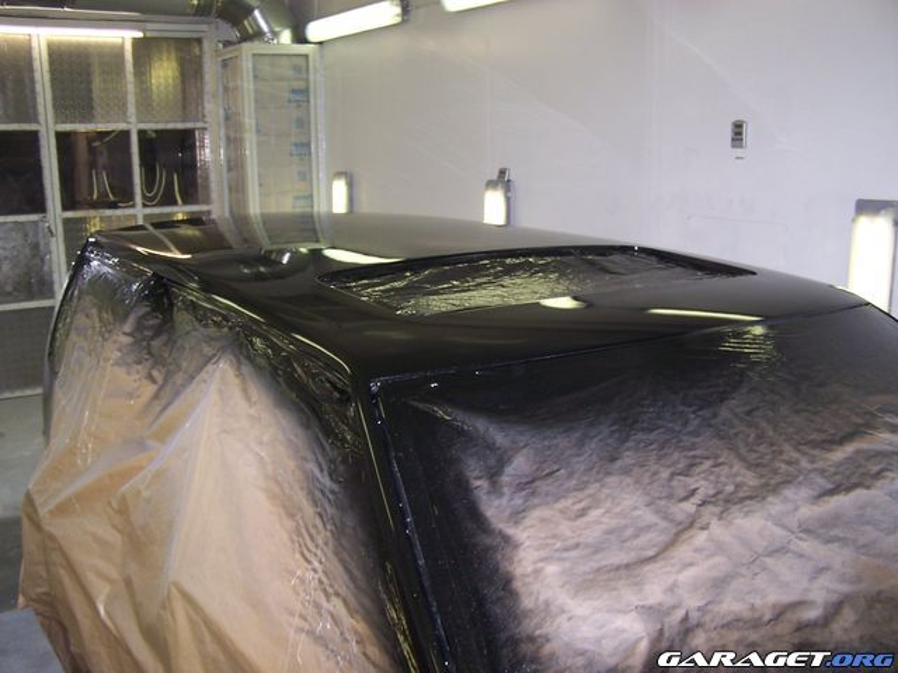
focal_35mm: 38
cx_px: 449
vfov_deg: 37.7
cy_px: 336
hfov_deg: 49.0
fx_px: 986
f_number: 2.8
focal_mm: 6.3
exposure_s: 1/60
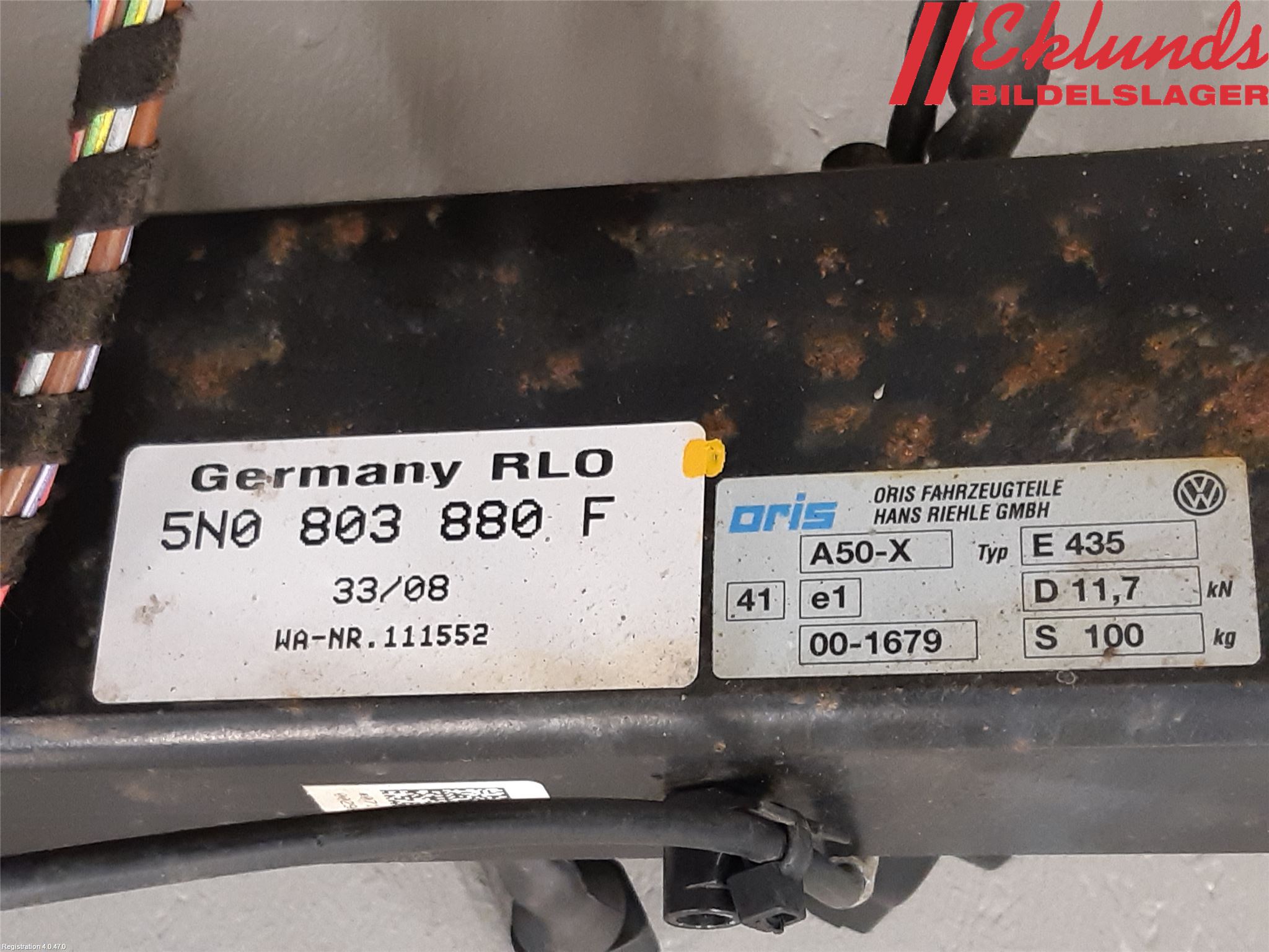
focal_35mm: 26
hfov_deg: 67.3
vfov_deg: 53.1
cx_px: 634
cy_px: 476
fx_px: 953
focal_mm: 3.93
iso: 250
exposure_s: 1/50
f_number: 1.7
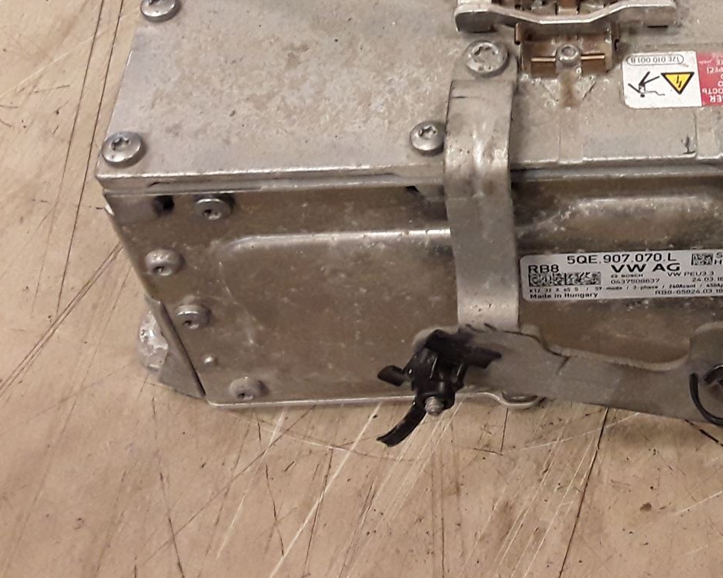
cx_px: 602
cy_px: 0
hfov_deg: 31.0
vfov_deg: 24.6
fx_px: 1262
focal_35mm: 59
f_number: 1.9
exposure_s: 1/50
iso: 125
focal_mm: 2.91
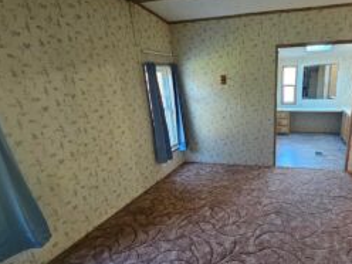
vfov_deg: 62.9
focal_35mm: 21
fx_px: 214
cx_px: 234
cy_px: 159
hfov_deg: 76.5
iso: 320
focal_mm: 2.2
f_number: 2.2
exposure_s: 1/30
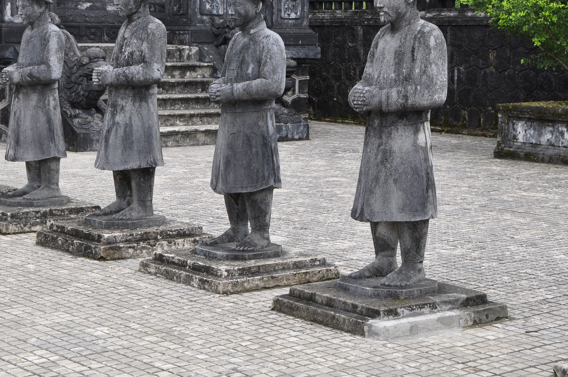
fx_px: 1289
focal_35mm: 82
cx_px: 345
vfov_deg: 16.6
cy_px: 106
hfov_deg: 24.8
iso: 200
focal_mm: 35
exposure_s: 1/160
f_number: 9
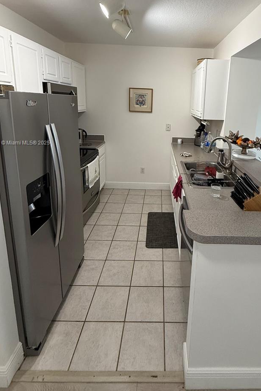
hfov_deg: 63.6
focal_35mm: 19
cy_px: 143
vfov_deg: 85.0
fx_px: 207
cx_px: 163
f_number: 2.2
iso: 250
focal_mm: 2.22
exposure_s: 1/60
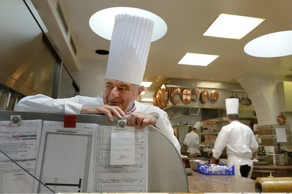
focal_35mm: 27
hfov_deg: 67.4
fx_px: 219
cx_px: 146
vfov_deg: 47.9
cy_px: 97
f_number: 8
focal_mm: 27
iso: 1600
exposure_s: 1/60
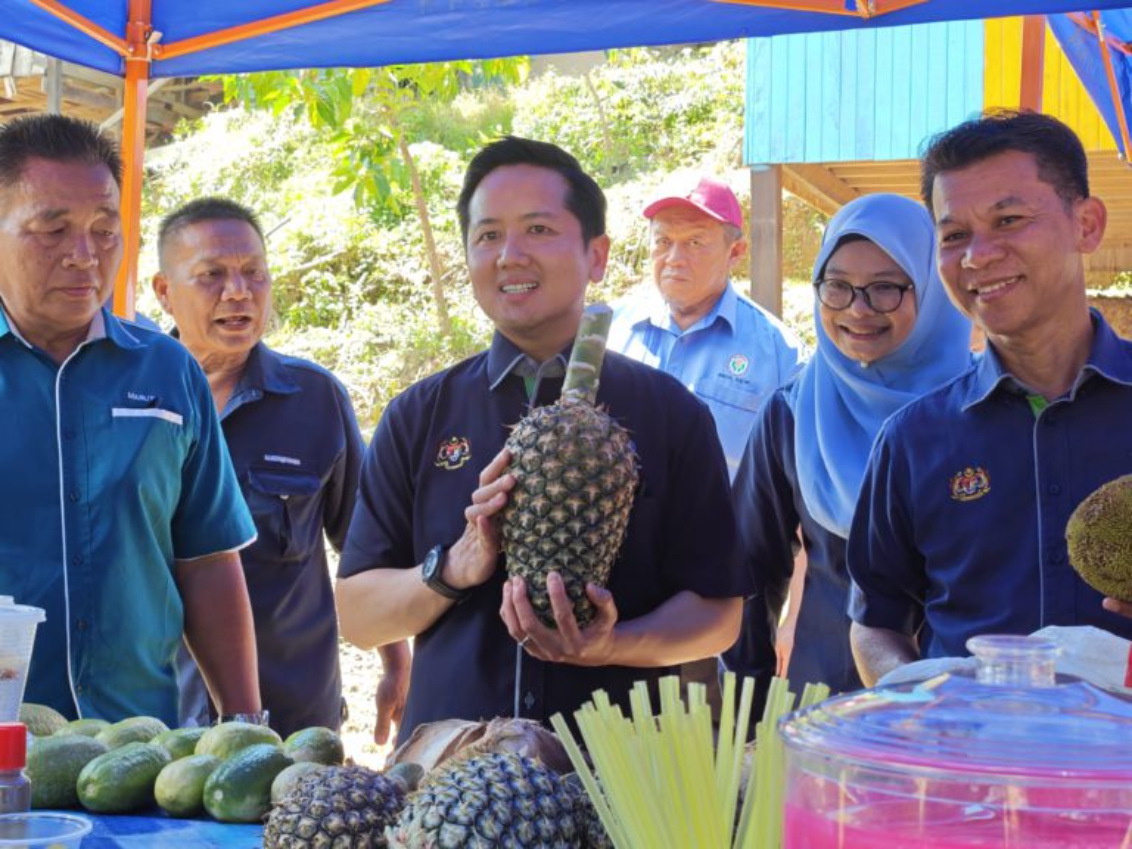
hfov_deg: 36.2
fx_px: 1733
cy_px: 424
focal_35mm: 53
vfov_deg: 27.5
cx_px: 566
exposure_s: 1/100
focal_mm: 8.72
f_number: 2.8
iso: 80
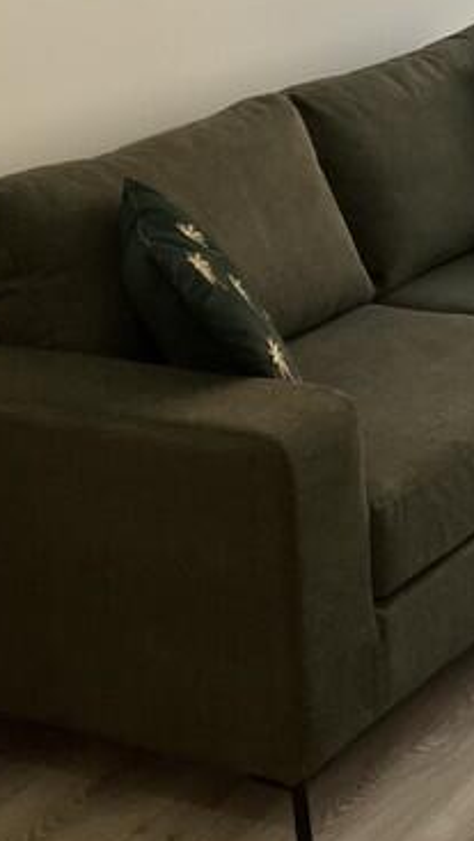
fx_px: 1895
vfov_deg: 24.1
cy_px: 46
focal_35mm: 85
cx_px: 888
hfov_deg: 12.8
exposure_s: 1/100
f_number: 1.8
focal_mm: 3.99
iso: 50
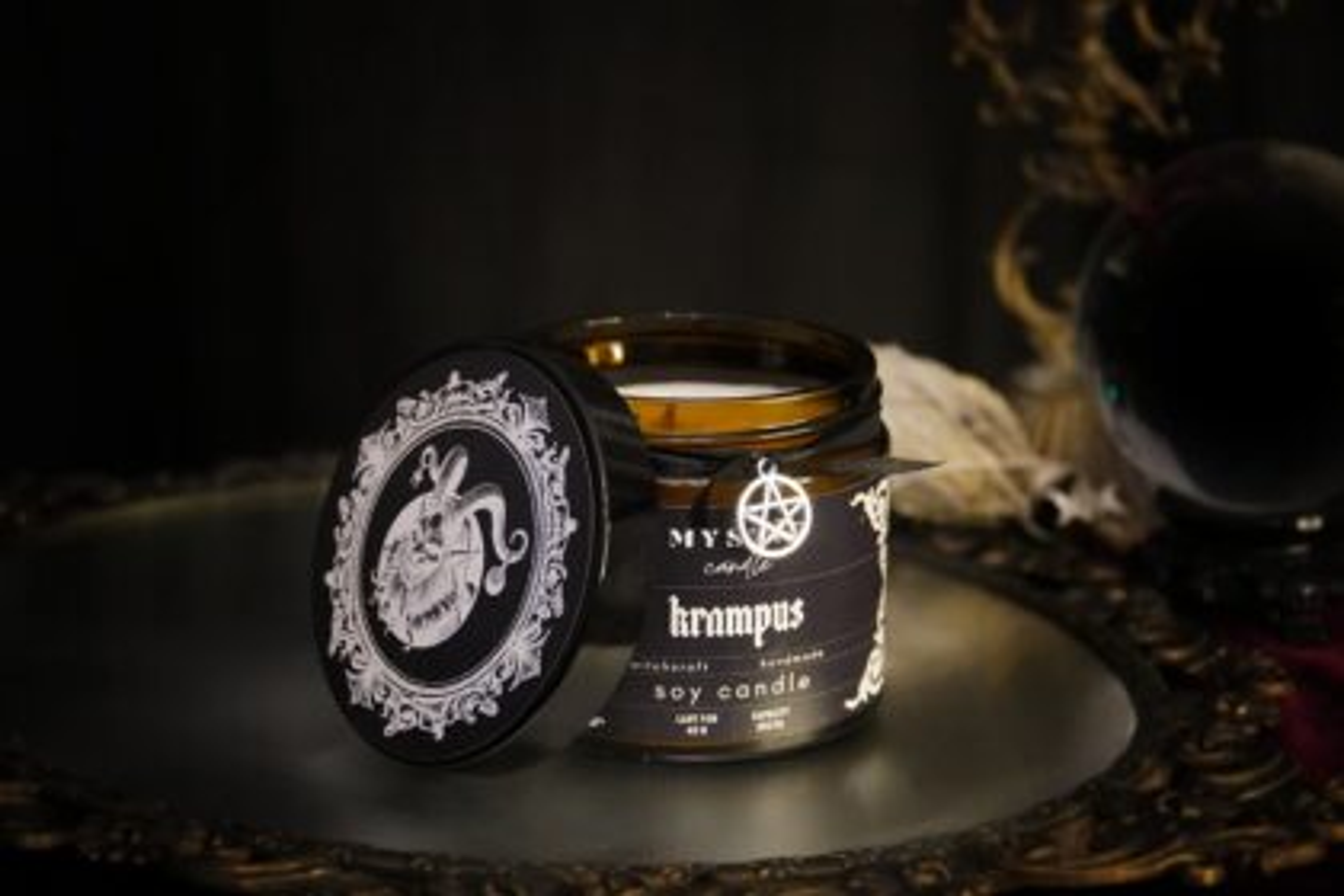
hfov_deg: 26.5
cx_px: 672
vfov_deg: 17.8
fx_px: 2856
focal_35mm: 76
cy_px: 448
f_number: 4
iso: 6400
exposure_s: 1/100
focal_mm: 51
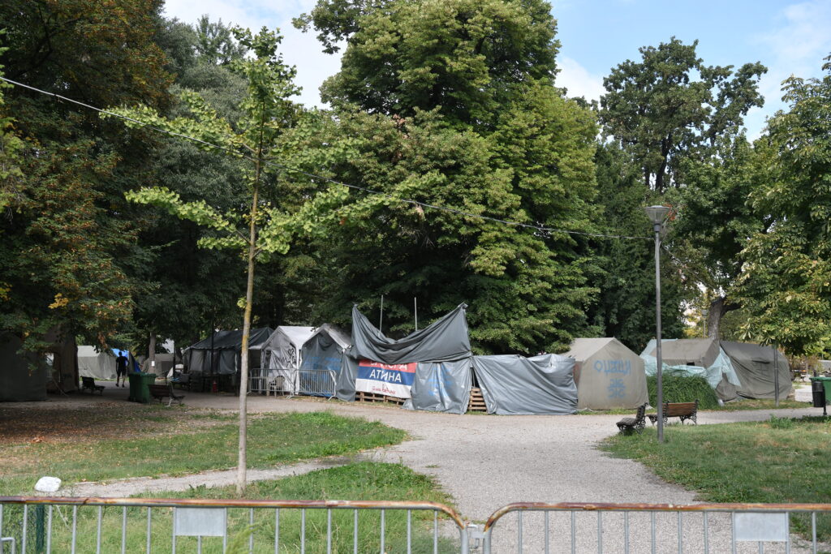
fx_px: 923
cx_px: 416
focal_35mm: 40
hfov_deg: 48.5
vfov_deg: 33.4
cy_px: 277
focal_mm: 40
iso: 320
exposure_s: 1/1000
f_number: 5.6
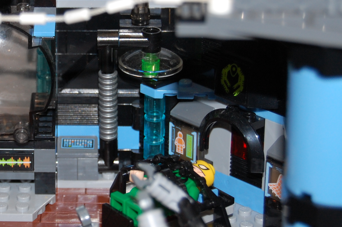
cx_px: 44
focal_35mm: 148
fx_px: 1405
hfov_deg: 13.8
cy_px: 67
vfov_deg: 9.2
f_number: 5.6
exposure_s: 1/60
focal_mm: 50
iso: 400
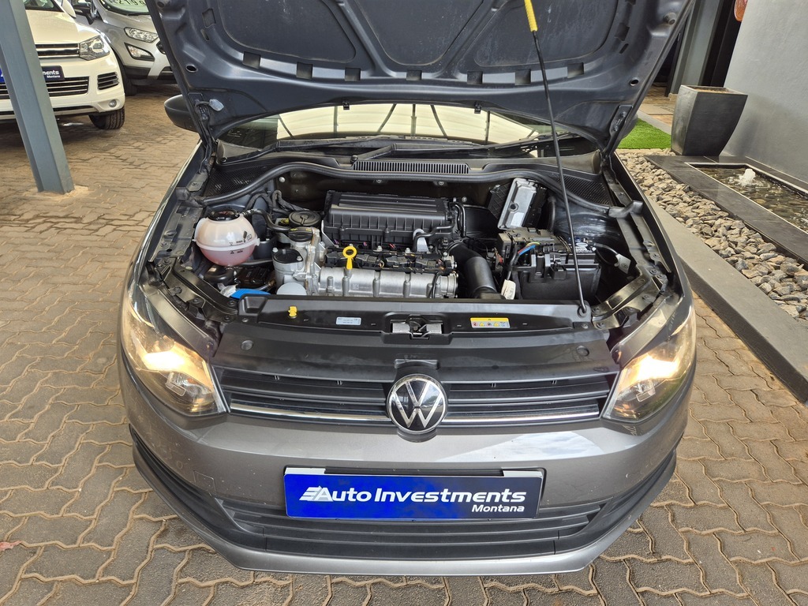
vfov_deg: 58.9
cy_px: 303
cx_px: 404
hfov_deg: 73.9
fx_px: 537
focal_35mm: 23
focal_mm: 5.4
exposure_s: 1/180
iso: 40
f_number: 1.8
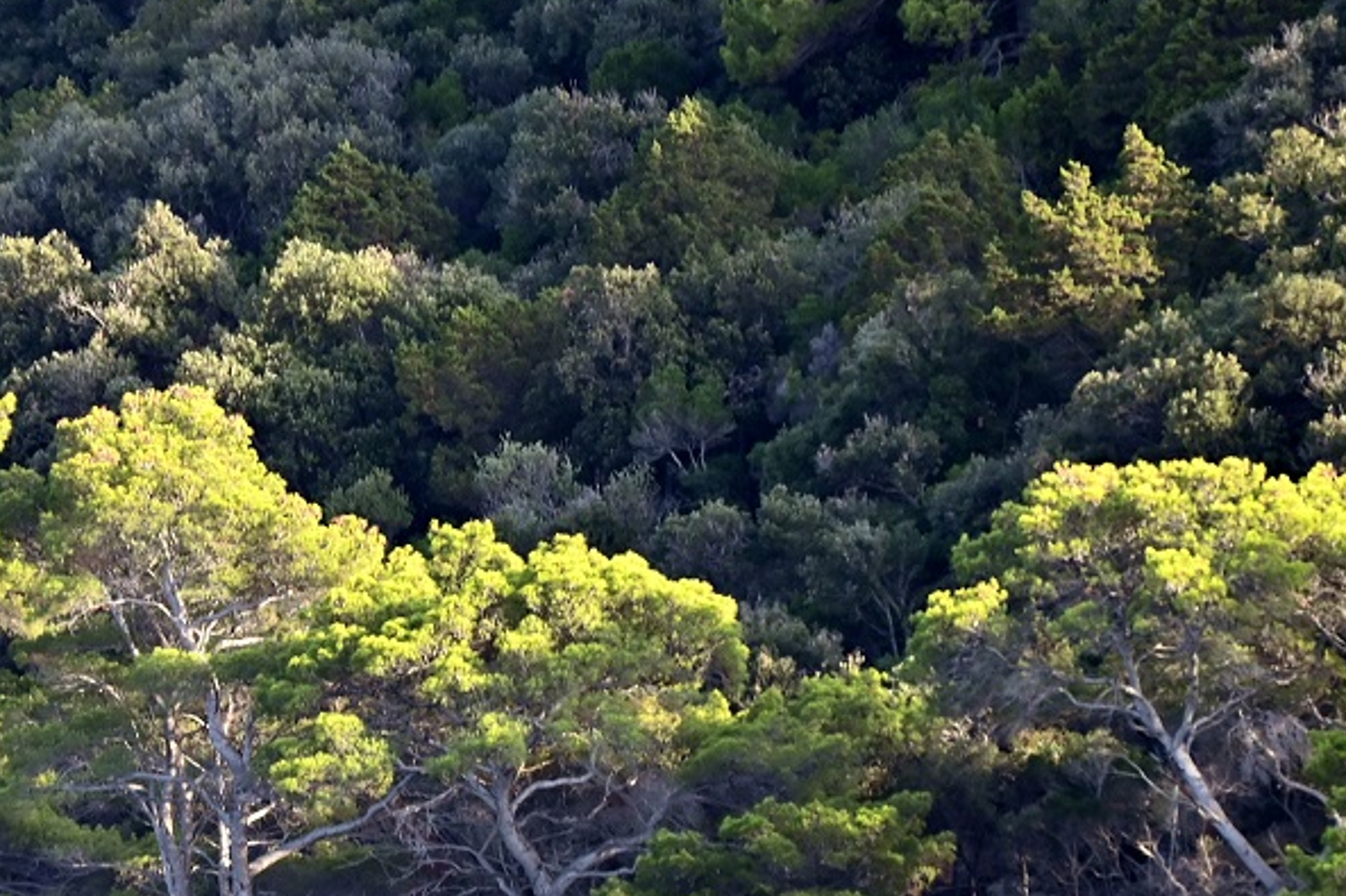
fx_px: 24594
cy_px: 843
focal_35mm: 658
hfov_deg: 3.1
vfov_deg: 2.1
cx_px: 252
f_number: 5.6
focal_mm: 300
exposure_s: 1/500
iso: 1000
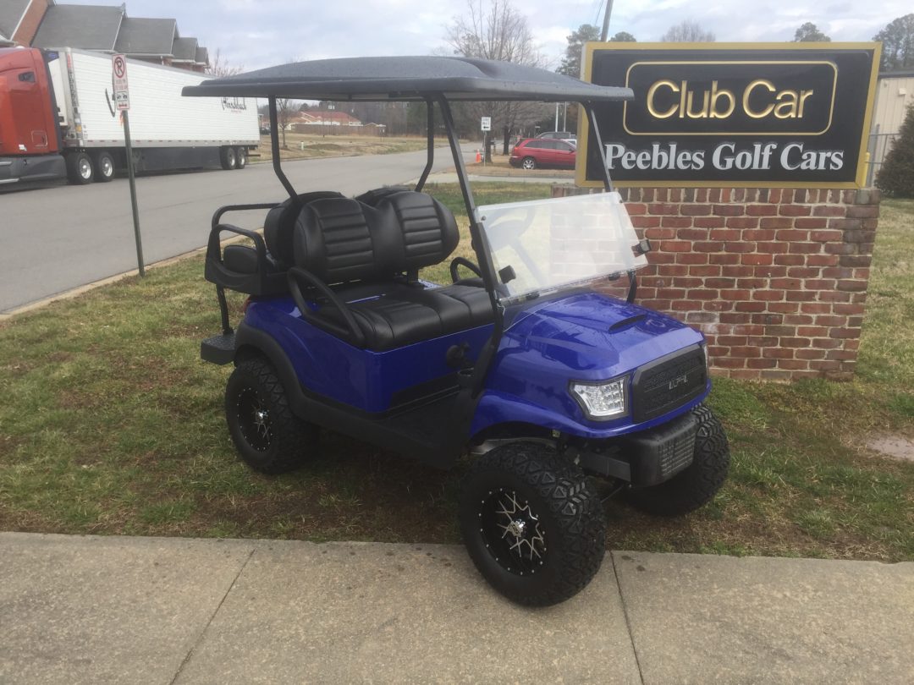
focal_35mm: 29
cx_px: 457
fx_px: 766
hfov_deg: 61.7
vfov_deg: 48.2
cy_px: 342
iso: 32
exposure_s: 1/608
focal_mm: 4.15
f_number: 2.2
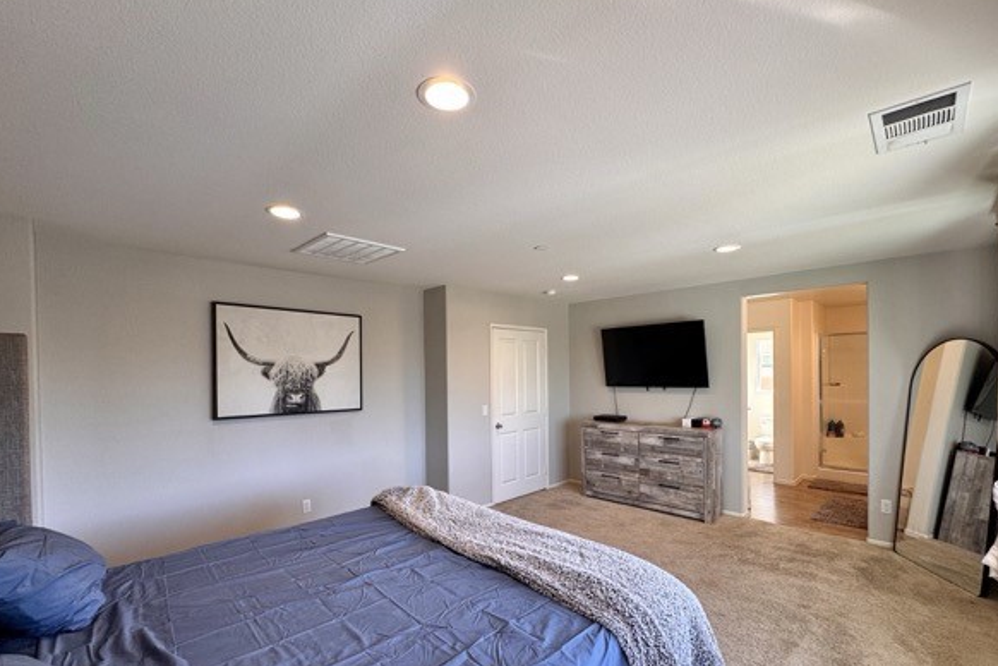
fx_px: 444
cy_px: 376
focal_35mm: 16
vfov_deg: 73.4
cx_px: 509
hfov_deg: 96.7
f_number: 2.2
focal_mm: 2.22
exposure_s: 1/120
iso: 100
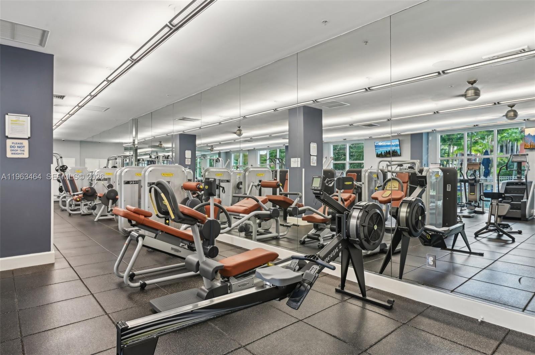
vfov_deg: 59.4
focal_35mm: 21
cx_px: 268
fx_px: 312
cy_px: 178
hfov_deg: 81.3
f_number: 8
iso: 250
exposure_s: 1/20
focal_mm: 21
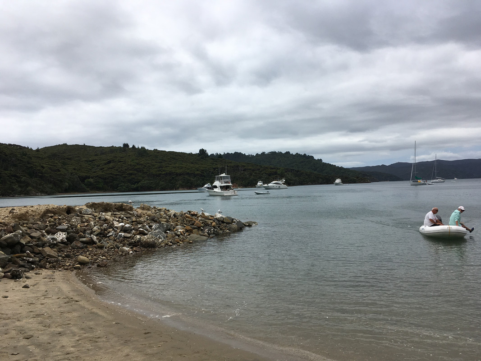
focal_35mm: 29
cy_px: 180
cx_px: 240
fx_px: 403
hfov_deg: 61.7
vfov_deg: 48.2
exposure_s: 1/3344
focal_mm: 4.15
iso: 25
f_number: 2.2
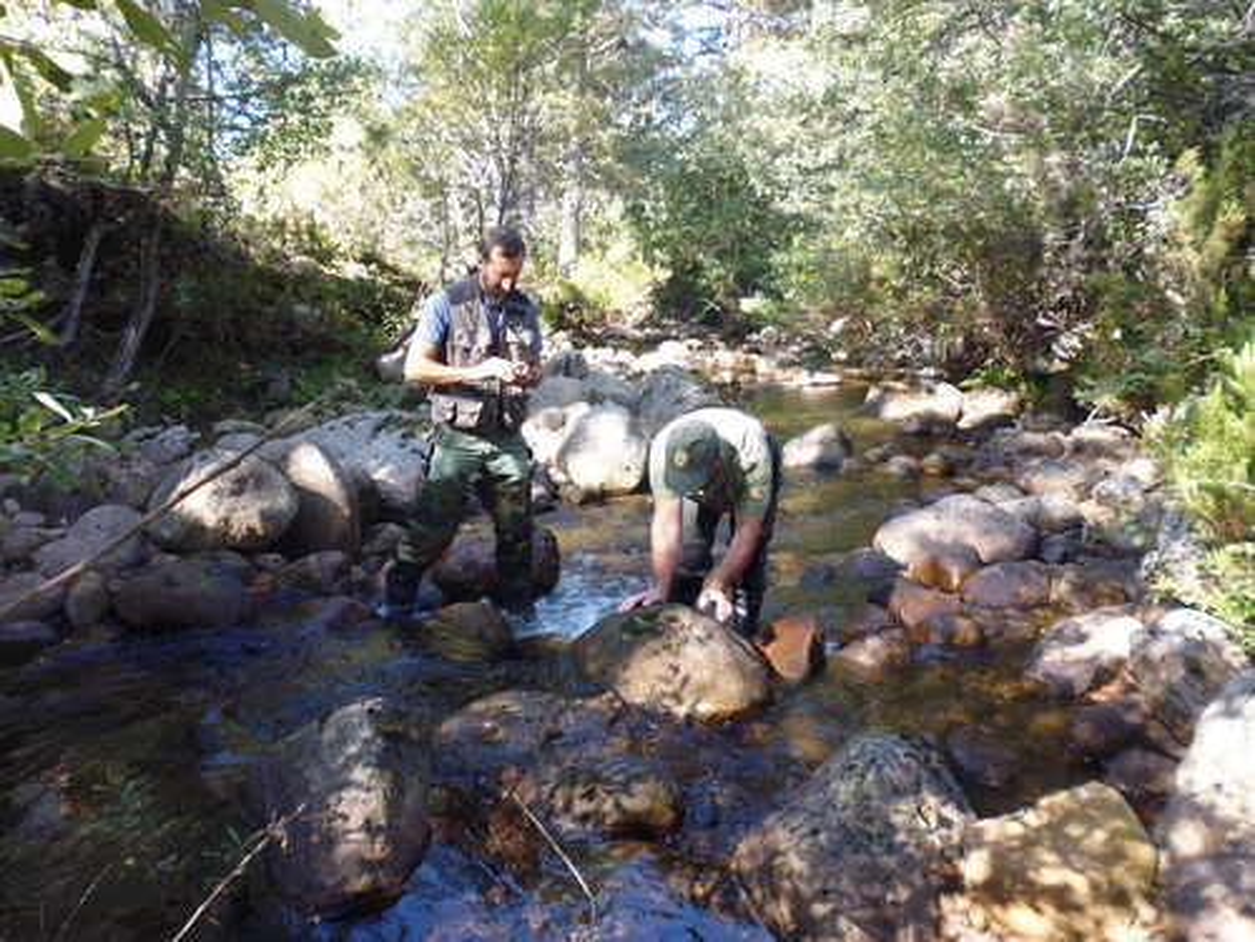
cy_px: 471
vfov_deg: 56.8
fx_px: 870
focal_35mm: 24
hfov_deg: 71.6
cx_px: 628
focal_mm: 4.3
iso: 125
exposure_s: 1/60
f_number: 2.8
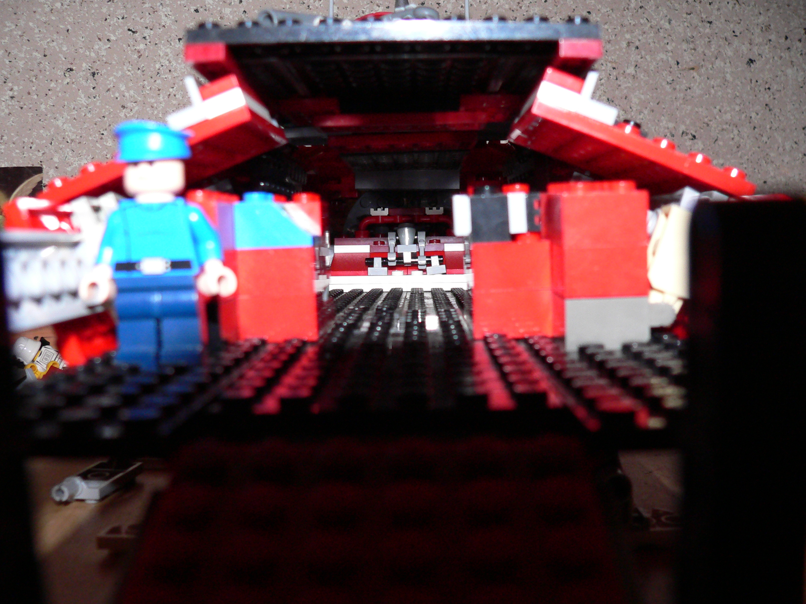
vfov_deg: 39.7
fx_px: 838
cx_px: 403
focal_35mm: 36
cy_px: 302
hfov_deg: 51.4
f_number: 2.8
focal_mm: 6
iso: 200
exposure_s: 1/80
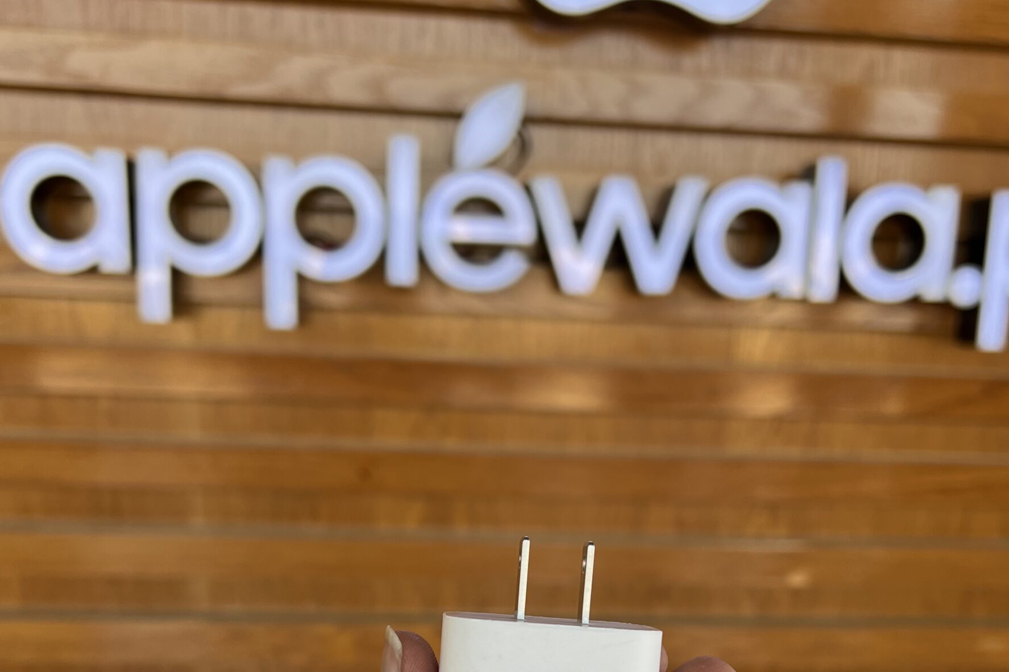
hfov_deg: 49.5
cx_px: 532
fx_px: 1093
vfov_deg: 32.6
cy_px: 600
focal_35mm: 39
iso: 40
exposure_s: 1/180
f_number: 1.5
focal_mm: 5.7
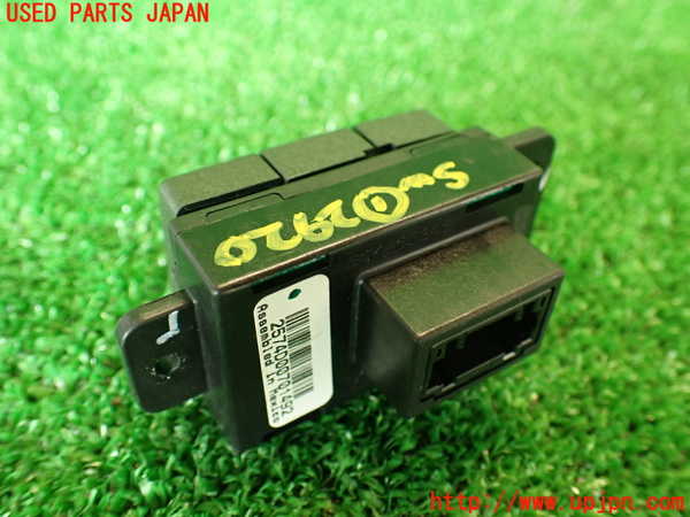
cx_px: 345
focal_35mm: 32
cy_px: 258
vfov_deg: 44.2
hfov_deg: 56.8
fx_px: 638
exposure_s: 1/30
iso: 400
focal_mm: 5.79
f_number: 2.4
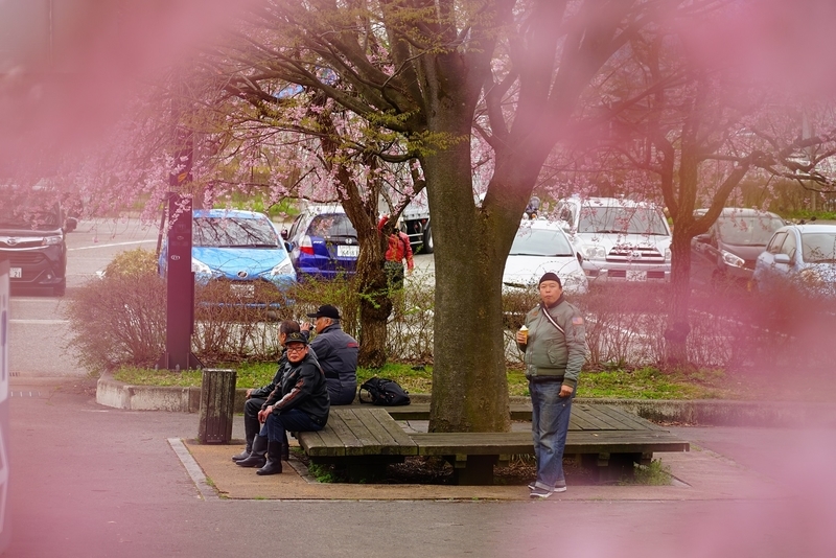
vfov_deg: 13.1
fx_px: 2439
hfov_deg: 19.4
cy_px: 279
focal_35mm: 105
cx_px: 418
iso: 100
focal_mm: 105
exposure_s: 1/200
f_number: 4
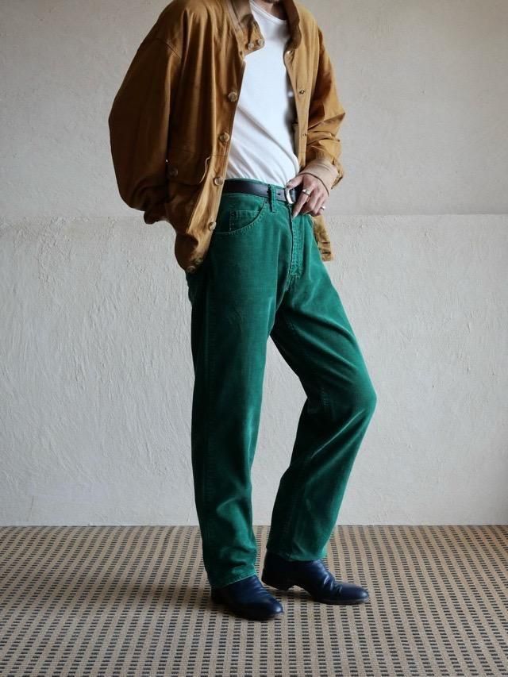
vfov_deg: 30.3
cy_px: 338
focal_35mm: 64
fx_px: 1252
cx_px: 254
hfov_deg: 22.9
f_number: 3.8
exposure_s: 1/80
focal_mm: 32
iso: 640
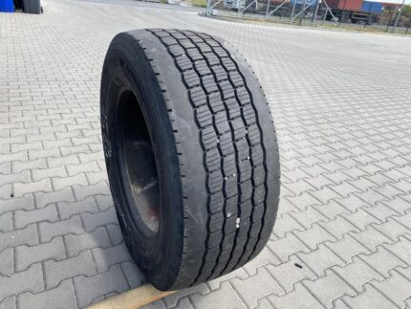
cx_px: 206
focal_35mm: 26
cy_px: 154
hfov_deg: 67.3
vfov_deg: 53.1
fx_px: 309
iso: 32
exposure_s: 1/1218
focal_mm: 4.25
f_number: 1.8
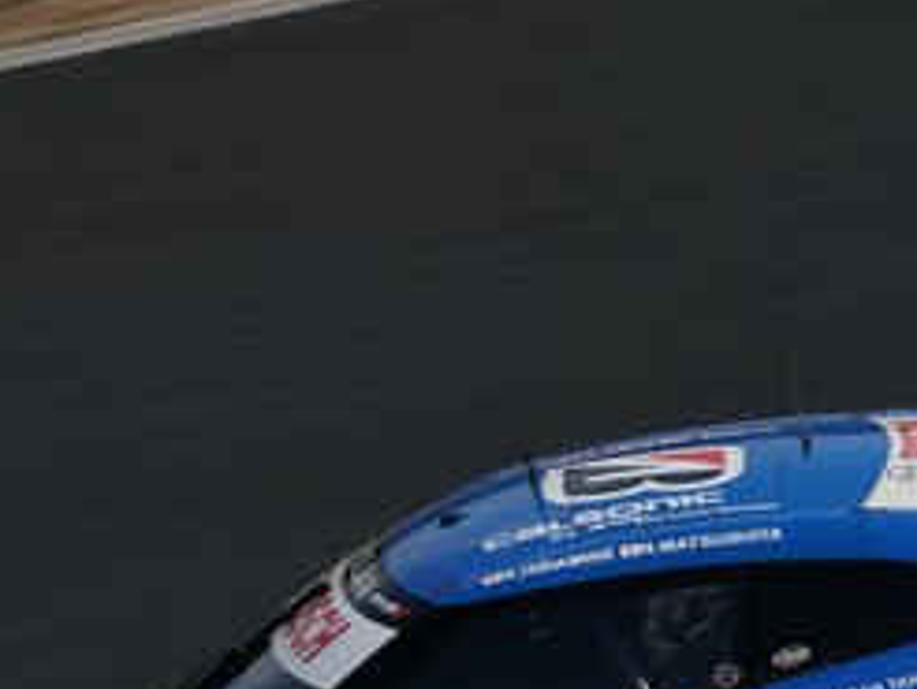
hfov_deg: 2.8
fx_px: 18774
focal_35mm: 708
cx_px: 589
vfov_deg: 2.1
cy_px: 767
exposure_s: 1/250
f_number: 20
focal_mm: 252
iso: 200
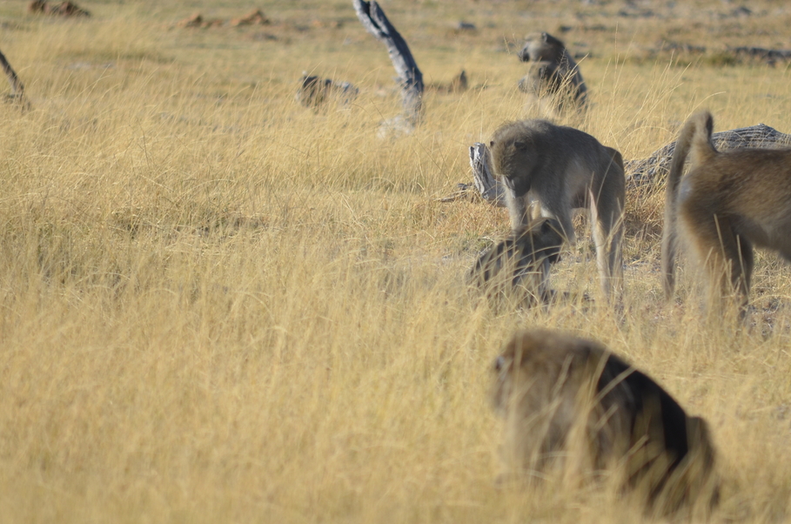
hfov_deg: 3.3
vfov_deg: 2.2
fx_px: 13901
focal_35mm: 634
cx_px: 480
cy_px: 160
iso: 200
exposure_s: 1/640
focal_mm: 300
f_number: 6.3
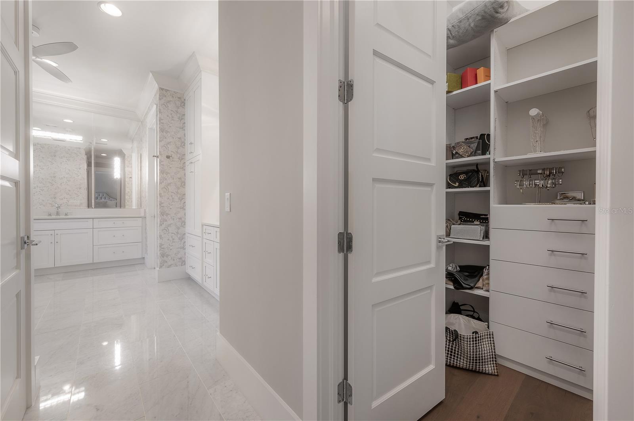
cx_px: 317
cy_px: 210
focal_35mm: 14
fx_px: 246
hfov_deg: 104.3
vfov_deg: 81.1
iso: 320
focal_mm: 14
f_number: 9
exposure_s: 1/20
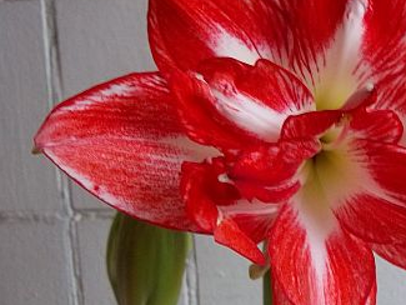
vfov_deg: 23.3
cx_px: 337
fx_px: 739
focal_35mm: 63
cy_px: 149
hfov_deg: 29.8
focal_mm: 5.7
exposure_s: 1/15
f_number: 2.9
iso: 160
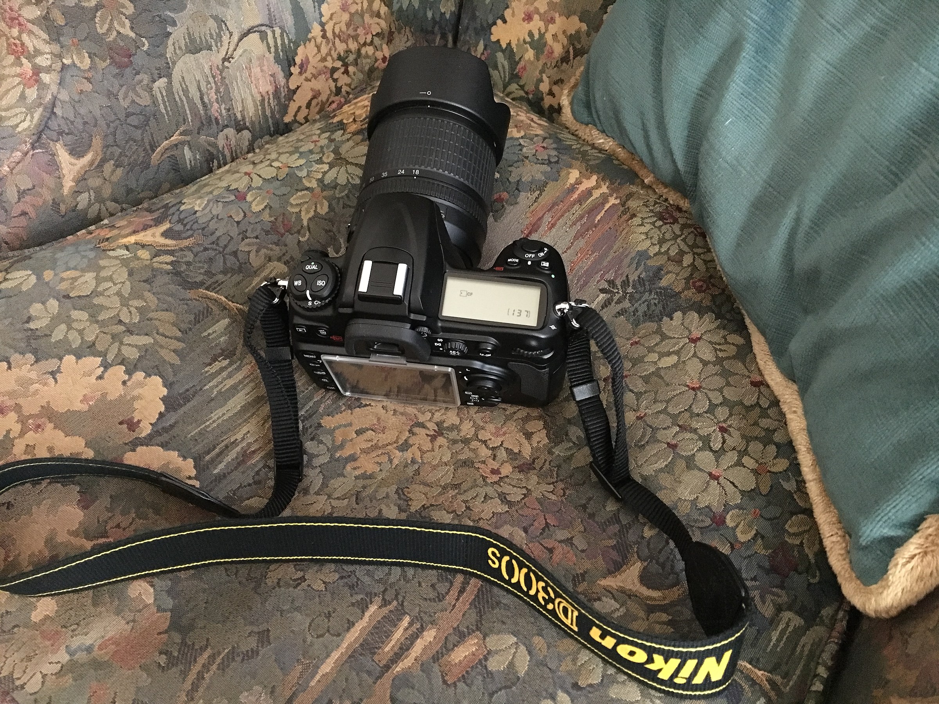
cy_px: 352
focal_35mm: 29
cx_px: 470
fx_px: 787
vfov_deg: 48.2
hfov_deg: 61.7
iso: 800
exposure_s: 1/17
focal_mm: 4.15
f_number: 2.2
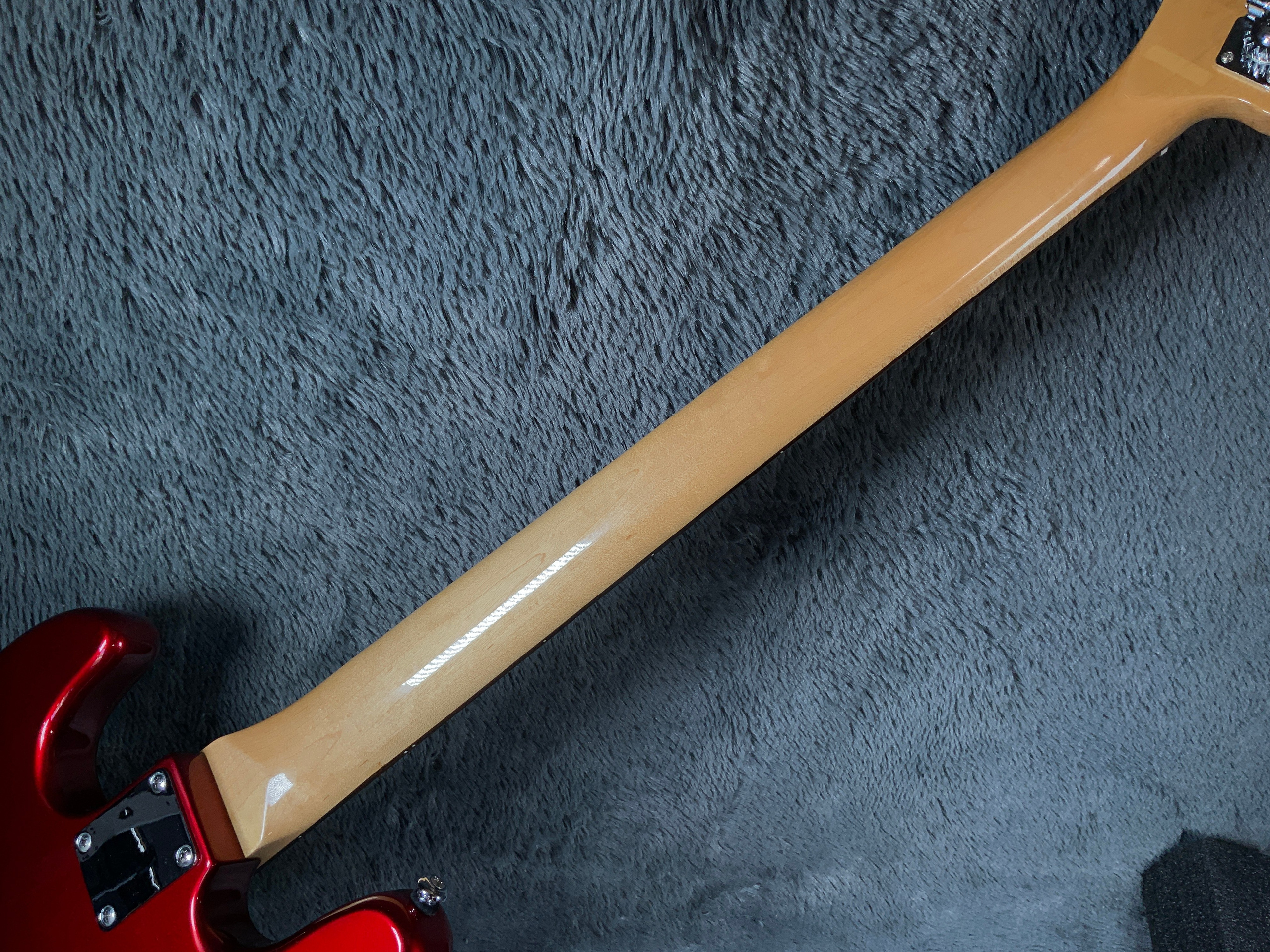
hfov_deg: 61.7
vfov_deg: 48.2
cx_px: 635
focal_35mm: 29
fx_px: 1064
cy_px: 476
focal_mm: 3
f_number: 1.8
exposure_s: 1/156
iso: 20
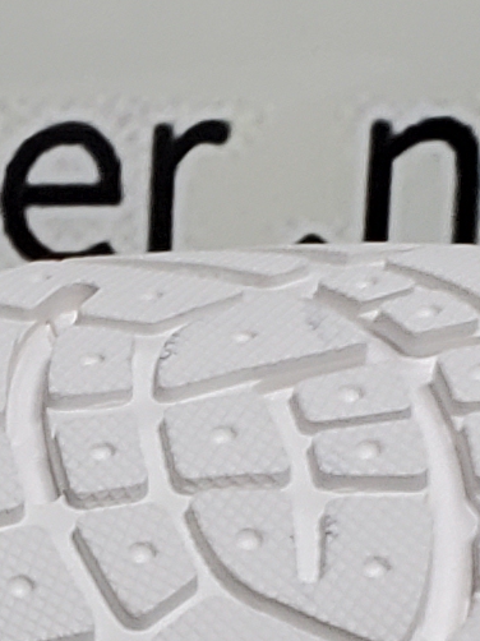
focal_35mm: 209
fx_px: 3867
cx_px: -331
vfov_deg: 9.3
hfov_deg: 7.0
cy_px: 839
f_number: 1.5
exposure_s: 1/515
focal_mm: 4.3
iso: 50
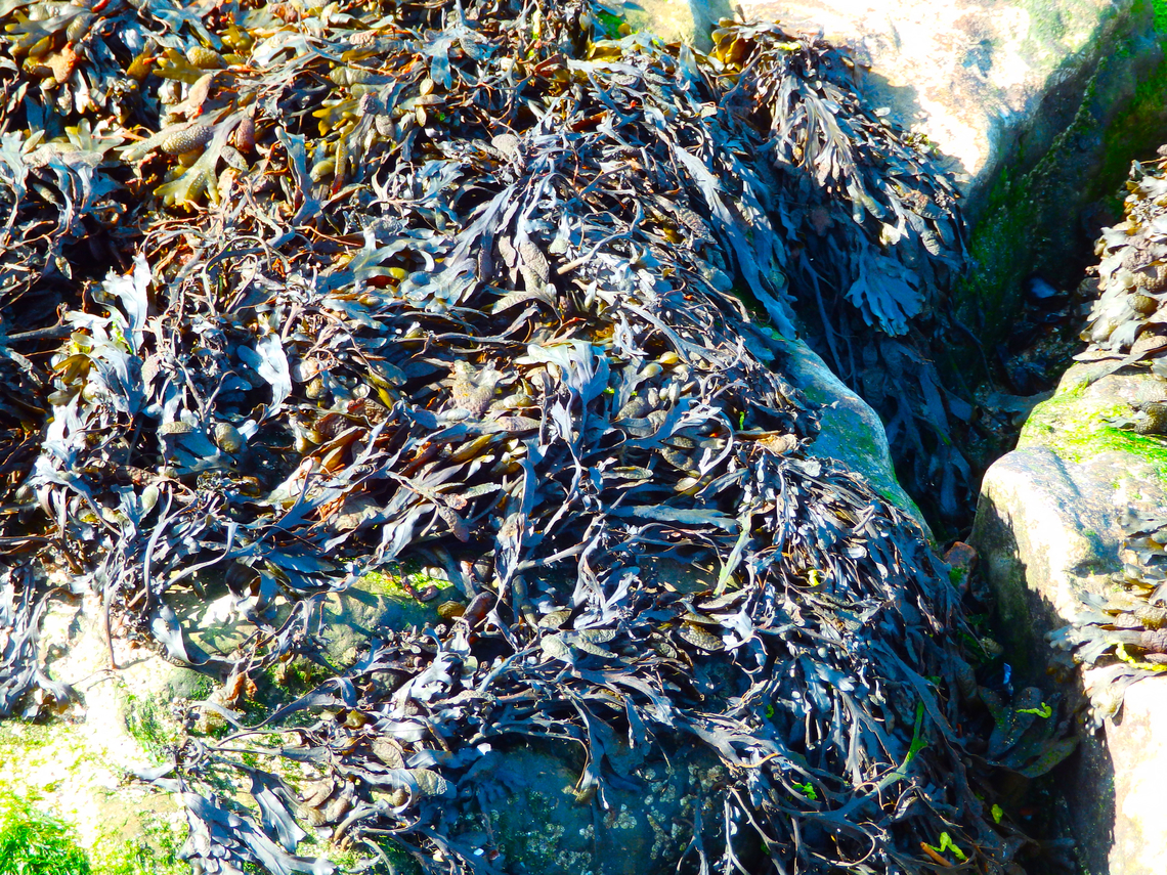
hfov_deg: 13.7
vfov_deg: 10.3
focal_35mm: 144
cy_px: 438
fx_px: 4855
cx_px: 584
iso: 125
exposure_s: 1/60
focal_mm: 25.9
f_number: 5.1
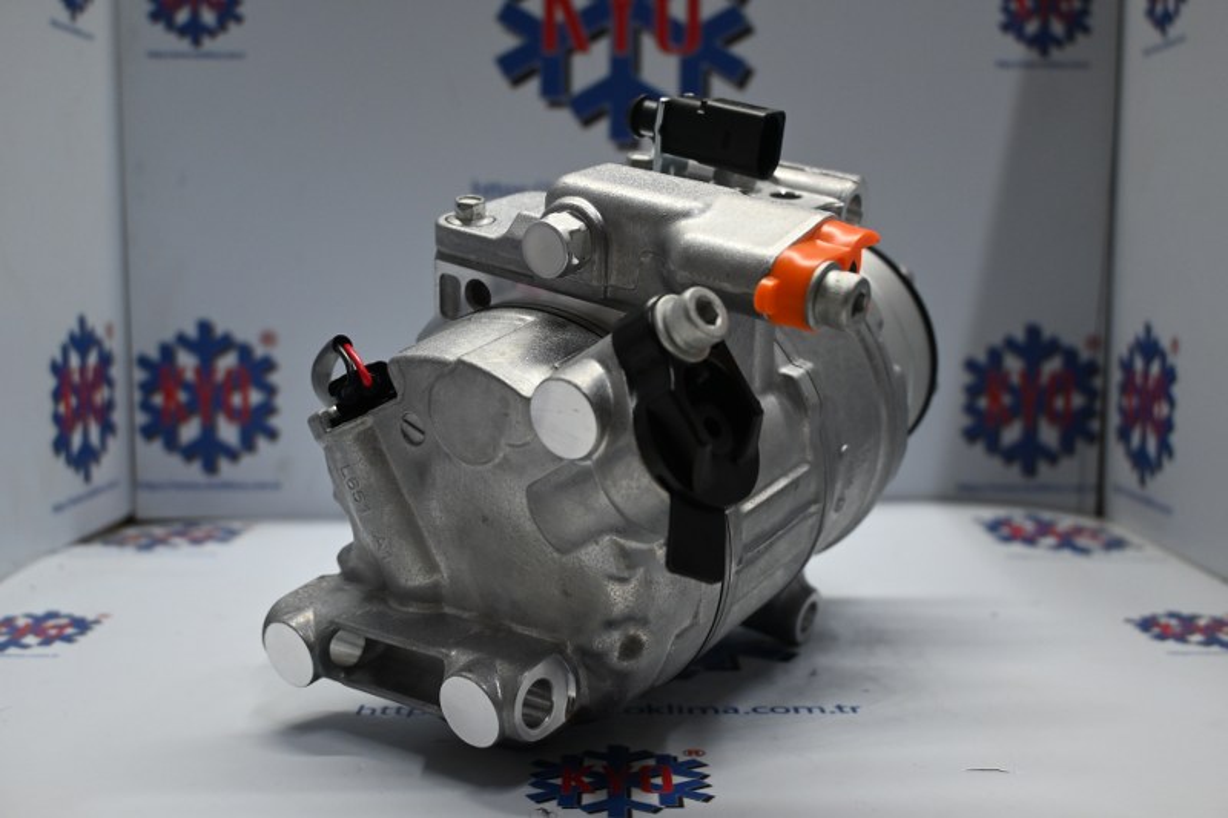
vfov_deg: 35.5
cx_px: 614
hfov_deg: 51.3
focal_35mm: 38
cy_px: 409
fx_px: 1279
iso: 800
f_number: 4.2
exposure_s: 1/125
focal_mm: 25
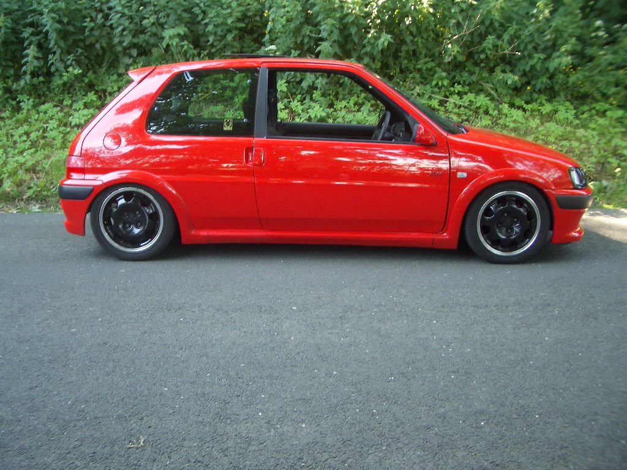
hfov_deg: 52.6
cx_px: 314
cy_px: 235
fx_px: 634
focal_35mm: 35
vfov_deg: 40.7
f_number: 2.6
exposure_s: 1/50
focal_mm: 5.8
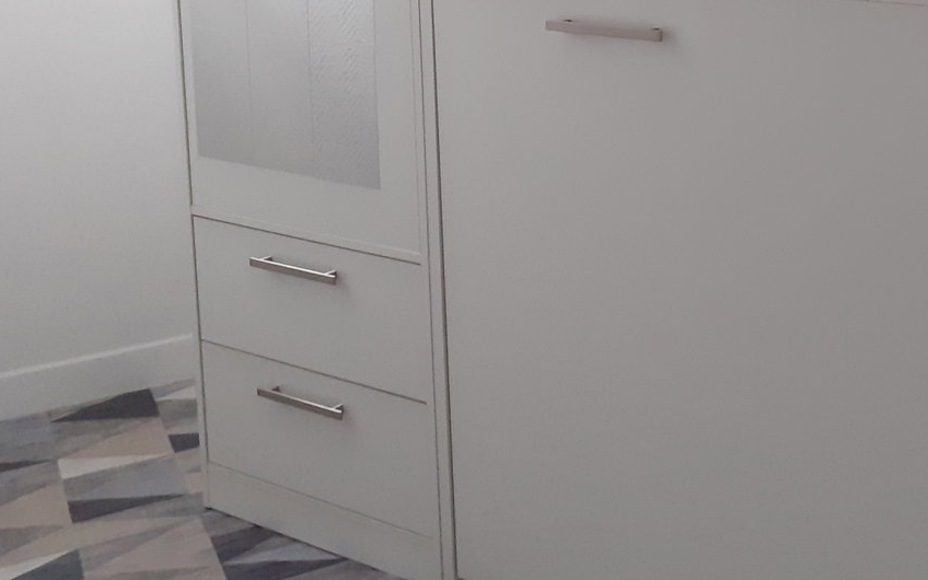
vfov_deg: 22.9
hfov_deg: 35.3
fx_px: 1366
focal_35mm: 54
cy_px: -15
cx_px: 838
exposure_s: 1/60
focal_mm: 3.6
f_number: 1.9
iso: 200
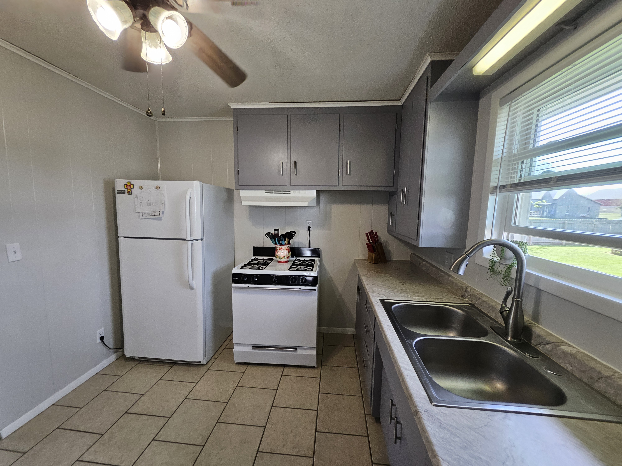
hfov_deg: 106.2
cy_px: 233
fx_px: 234
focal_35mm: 13
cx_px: 311
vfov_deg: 89.9
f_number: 2.2
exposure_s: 1/100
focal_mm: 1.74
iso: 250
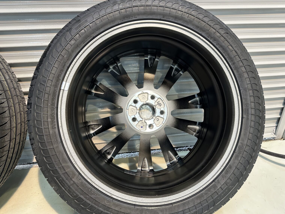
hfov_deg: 71.6
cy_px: 107
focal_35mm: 24
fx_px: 198
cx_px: 142
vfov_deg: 56.8
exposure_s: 1/60
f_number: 1.78
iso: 125
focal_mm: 6.86
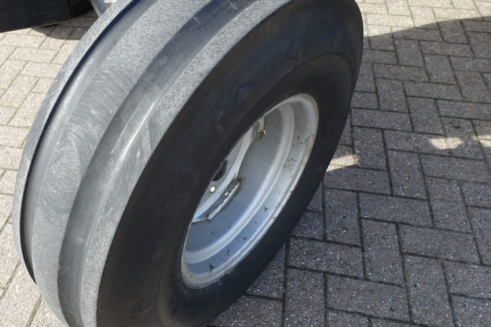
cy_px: 156
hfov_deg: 56.3
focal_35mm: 33
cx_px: 176
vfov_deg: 40.0
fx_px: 450
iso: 125
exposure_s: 1/250
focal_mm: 8.8
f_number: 4
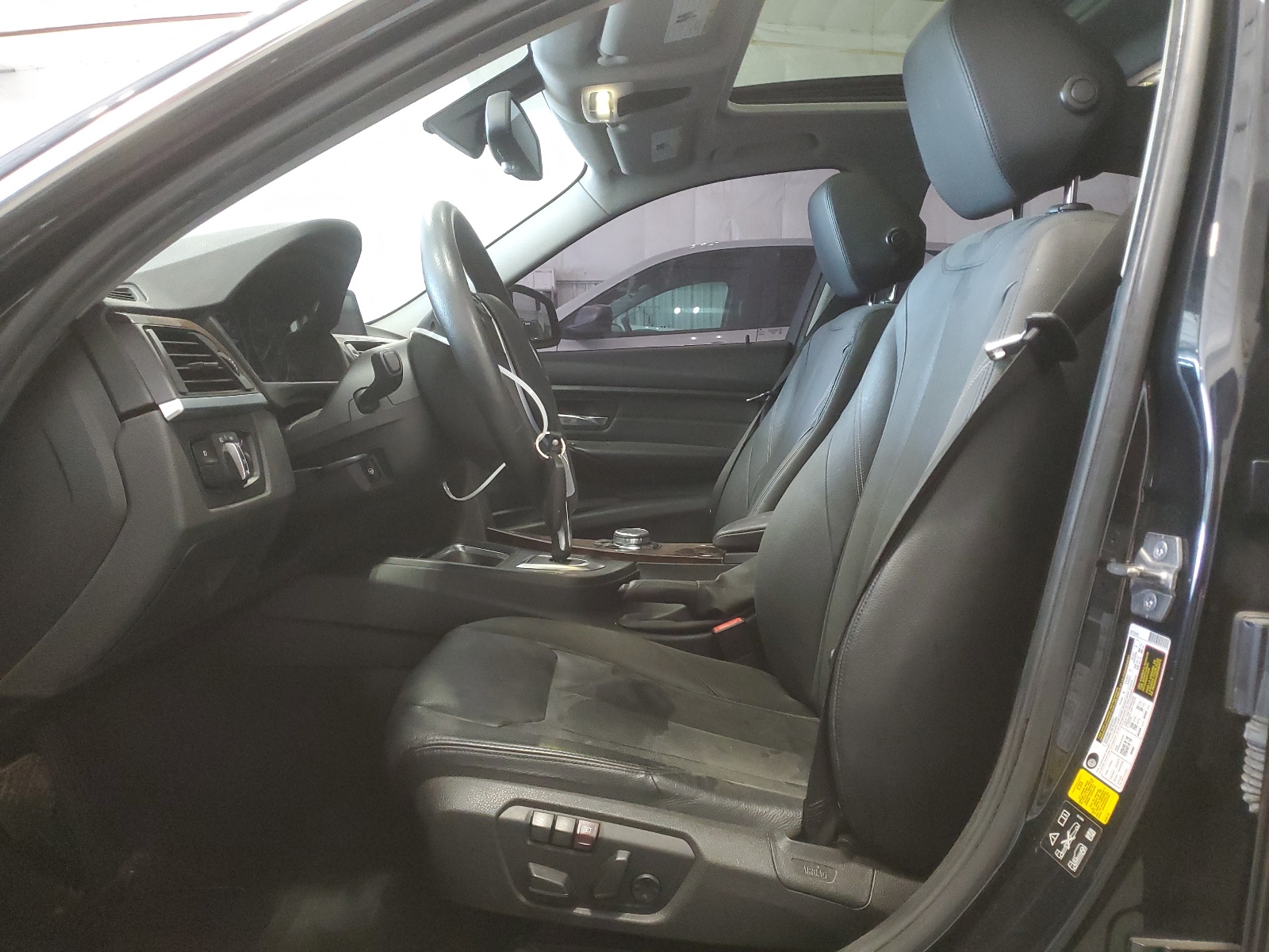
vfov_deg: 53.1
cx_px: 634
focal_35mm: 26
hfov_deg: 67.3
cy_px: 476
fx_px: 953
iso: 371
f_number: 1.5
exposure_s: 1/60.2
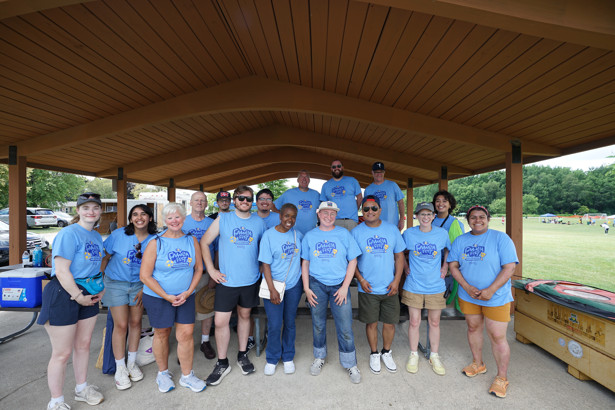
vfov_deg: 73.7
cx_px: 308
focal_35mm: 16
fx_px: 273
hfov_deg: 96.7
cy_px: 205
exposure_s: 1/80
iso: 100
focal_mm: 16
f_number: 6.3
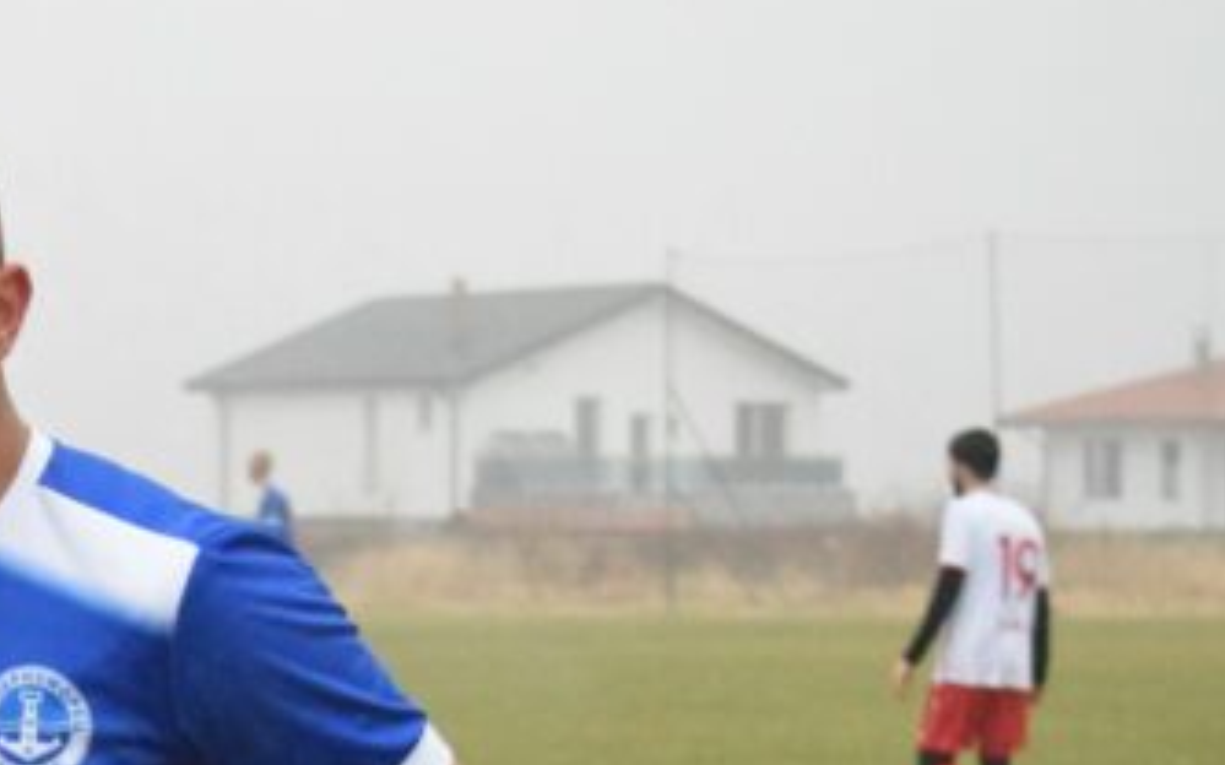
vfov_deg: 8.2
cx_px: 177
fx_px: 5306
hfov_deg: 13.1
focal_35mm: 159
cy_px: 750
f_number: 5.6
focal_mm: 55
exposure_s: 1/640
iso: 12800
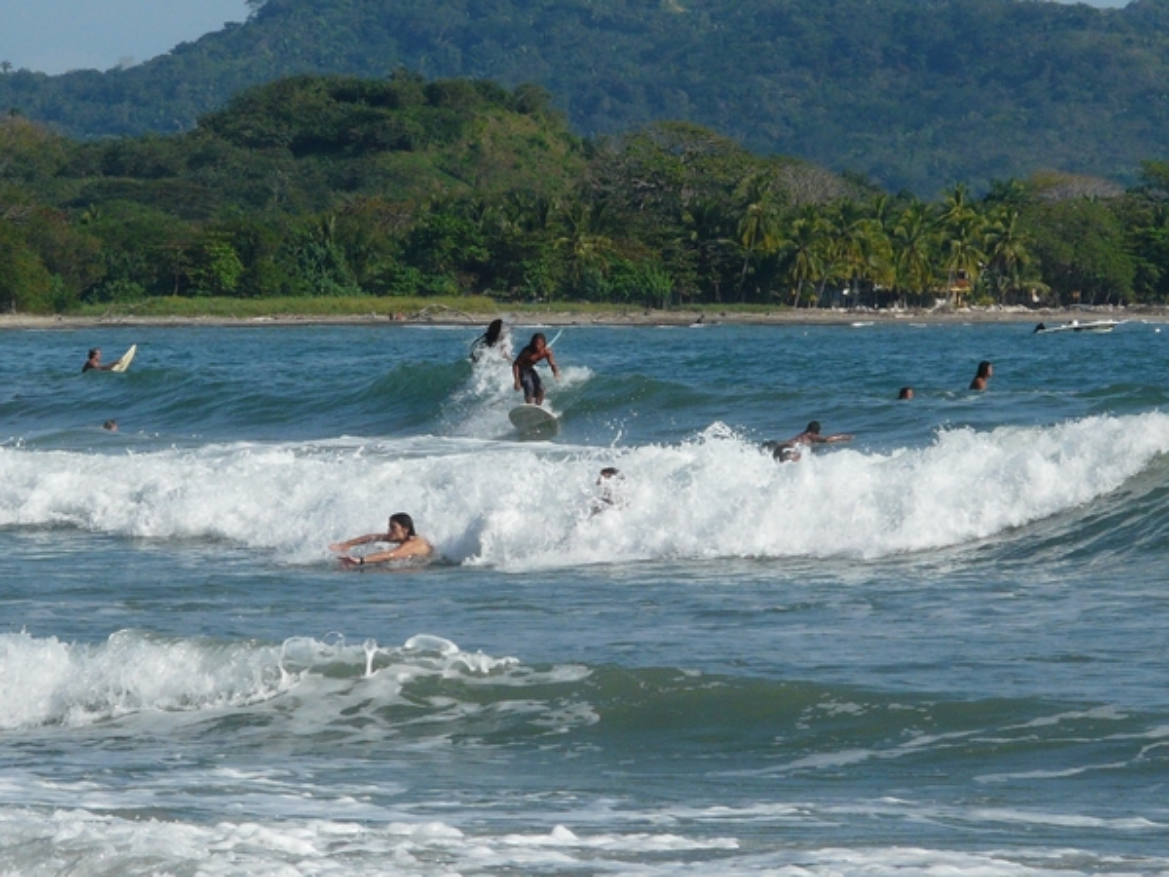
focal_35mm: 389
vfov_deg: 3.8
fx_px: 13137
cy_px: 438
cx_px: 584
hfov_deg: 5.1
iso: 100
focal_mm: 40
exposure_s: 1/400
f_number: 8
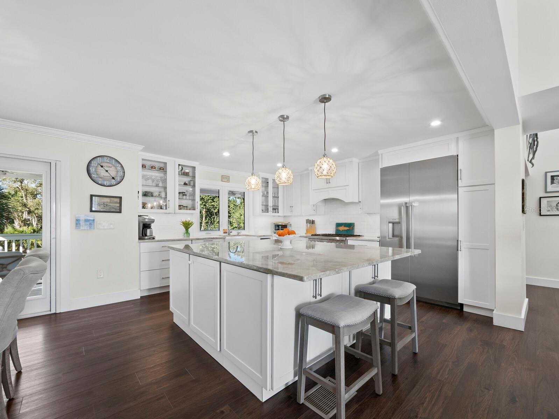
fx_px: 226
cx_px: 280
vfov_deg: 85.7
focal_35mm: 14
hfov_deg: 102.0
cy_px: 210
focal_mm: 7
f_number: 13
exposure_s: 1/1.67
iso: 320
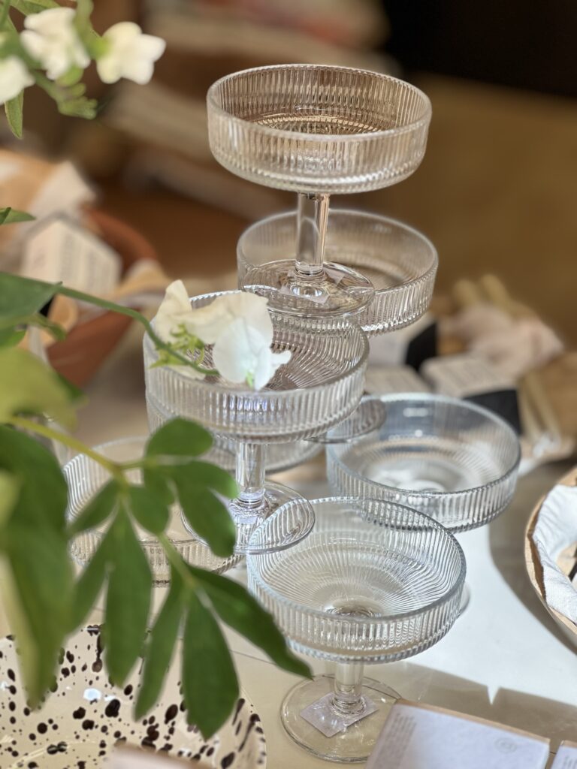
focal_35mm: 77
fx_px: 1711
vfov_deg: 25.3
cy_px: 384
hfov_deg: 19.1
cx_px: 288
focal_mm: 9
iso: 32
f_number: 2.8
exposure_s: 1/100
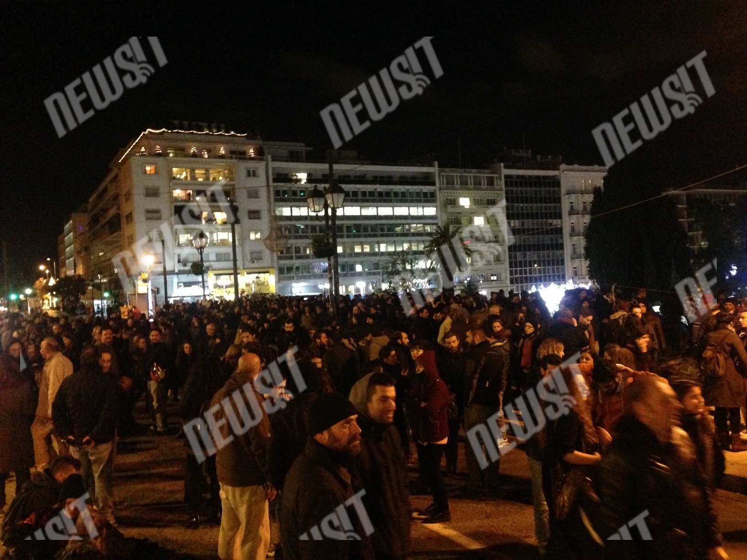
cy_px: 280
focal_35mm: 33
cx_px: 374
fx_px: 712
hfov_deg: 55.4
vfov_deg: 42.9
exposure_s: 1/15
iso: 800
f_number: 2.4
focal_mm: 4.12
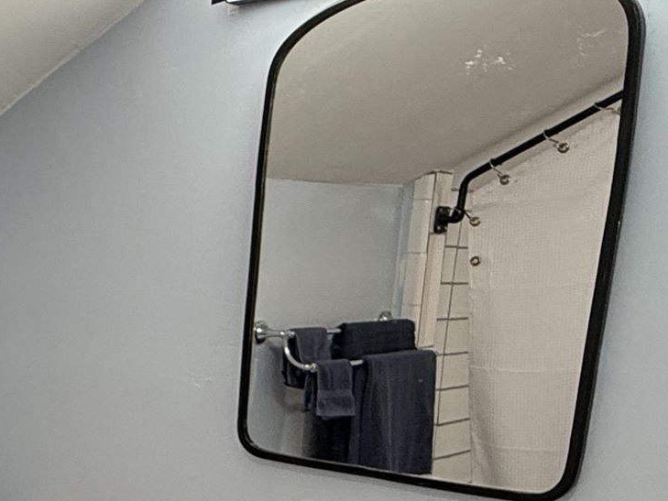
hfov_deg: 27.9
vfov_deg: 24.0
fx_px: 1139
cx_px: -165
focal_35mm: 59
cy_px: 463
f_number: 2.2
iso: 125
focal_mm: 2.22
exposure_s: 1/120
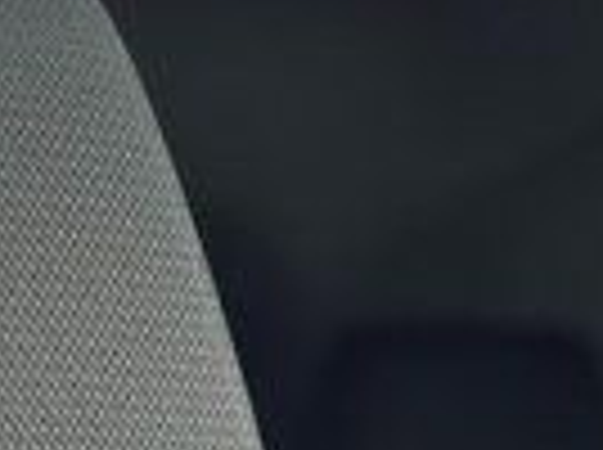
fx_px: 3060
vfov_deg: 7.5
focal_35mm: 176
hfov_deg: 11.2
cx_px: 572
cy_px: 1278
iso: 125
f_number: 1.7
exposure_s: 1/180
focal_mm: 6.3
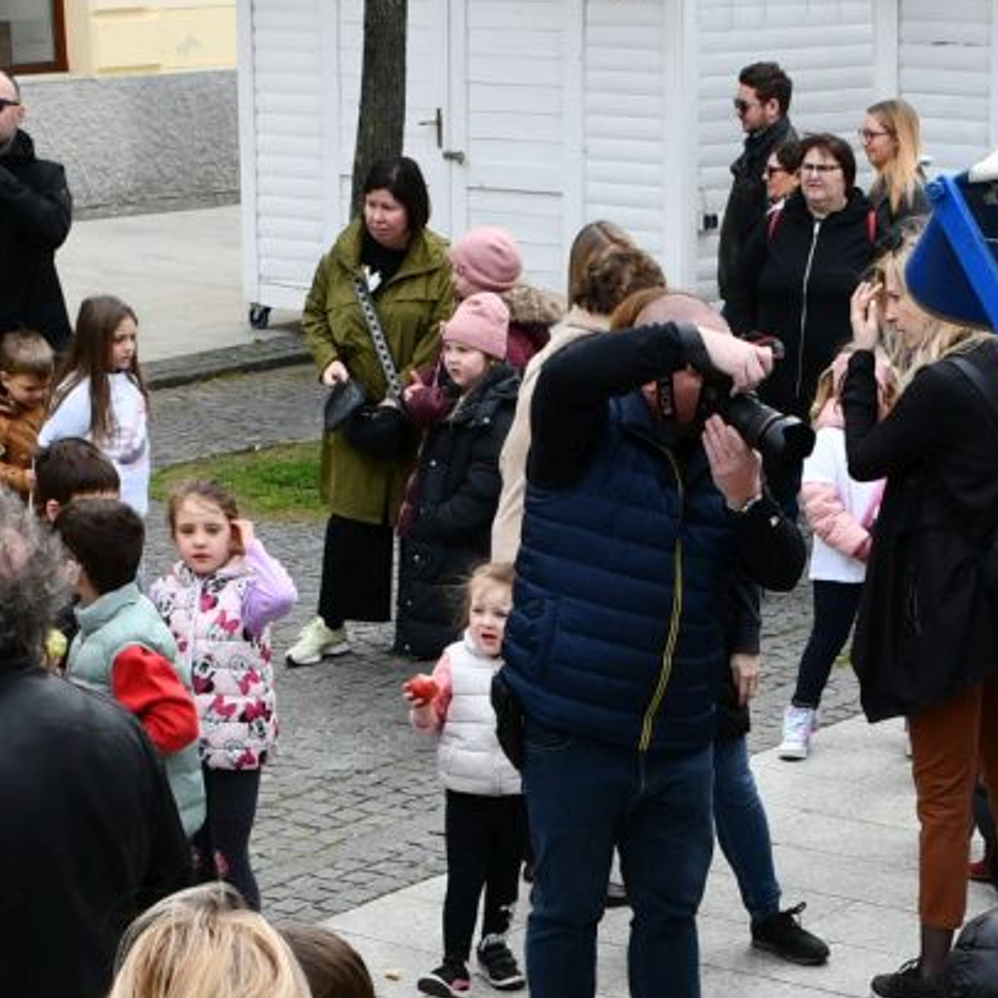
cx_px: 752
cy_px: 908
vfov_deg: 17.8
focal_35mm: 96
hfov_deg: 18.0
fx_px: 3131
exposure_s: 1/250
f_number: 8
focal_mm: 18
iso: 200
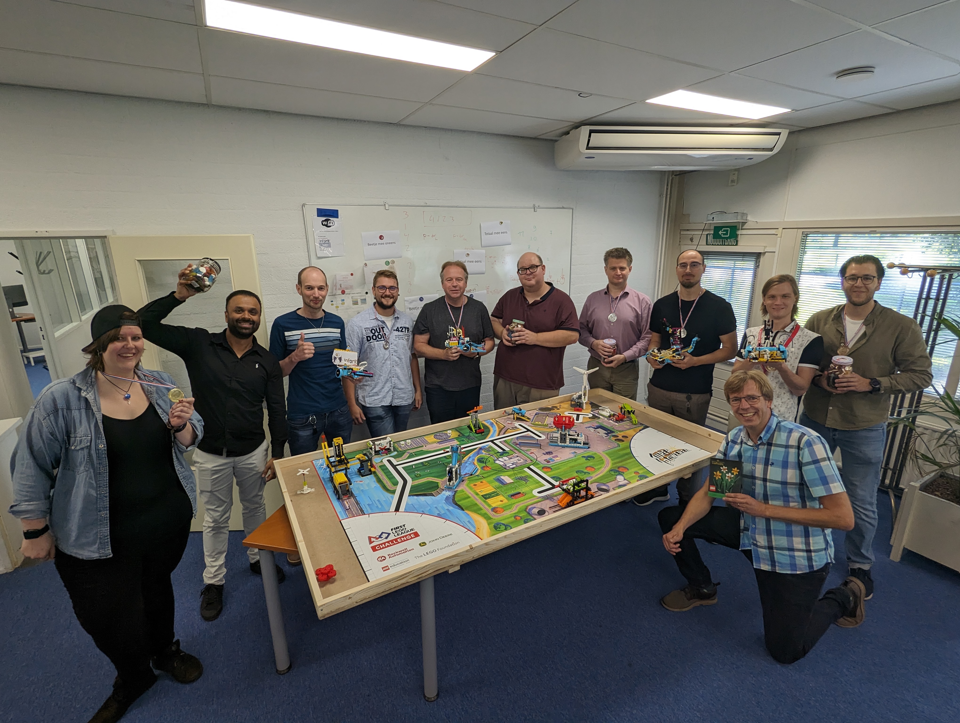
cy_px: 362
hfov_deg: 94.4
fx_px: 444
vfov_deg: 78.2
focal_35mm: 16
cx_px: 480
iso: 93
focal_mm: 2.35
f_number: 2.2
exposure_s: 1/71.1
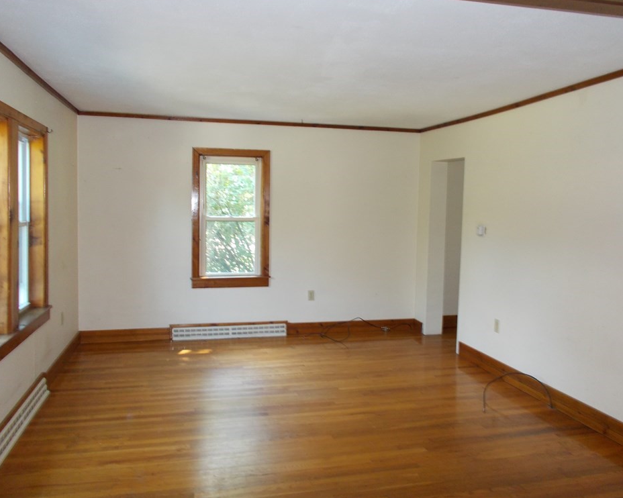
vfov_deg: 51.5
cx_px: 316
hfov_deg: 62.2
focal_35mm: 28
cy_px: 248
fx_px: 516
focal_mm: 4.6
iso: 220
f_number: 3.2
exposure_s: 1/25
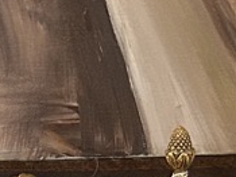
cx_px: 59
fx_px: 1213
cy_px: 523
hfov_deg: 11.1
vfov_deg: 7.4
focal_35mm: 178
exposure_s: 1/60
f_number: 1.5
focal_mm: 5.7
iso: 250
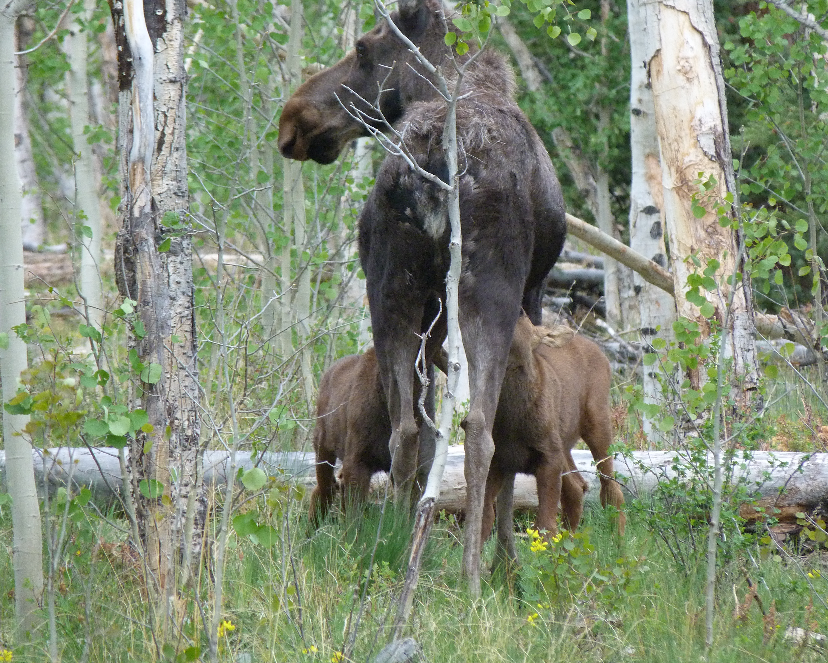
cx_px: 421
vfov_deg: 3.0
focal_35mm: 520
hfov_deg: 3.7
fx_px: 12742
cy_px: 327
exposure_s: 1/200
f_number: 4.5
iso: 320
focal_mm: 85.4
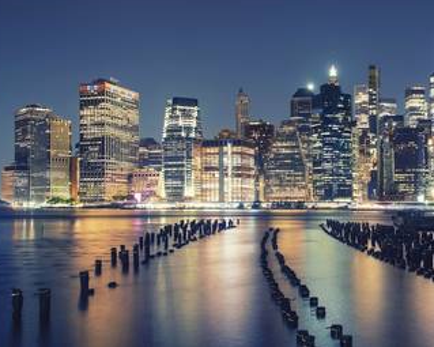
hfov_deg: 40.7
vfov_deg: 33.3
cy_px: 144
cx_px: 286
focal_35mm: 45
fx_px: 578
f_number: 7.1
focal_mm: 34
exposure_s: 30
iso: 64
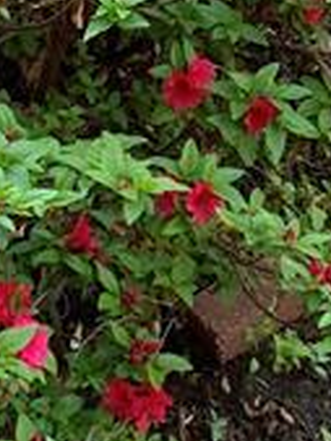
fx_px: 1503
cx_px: 89
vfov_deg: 16.3
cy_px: -18
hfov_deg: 12.5
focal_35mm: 118
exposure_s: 1/122
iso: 32
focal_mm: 4.25
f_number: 1.8
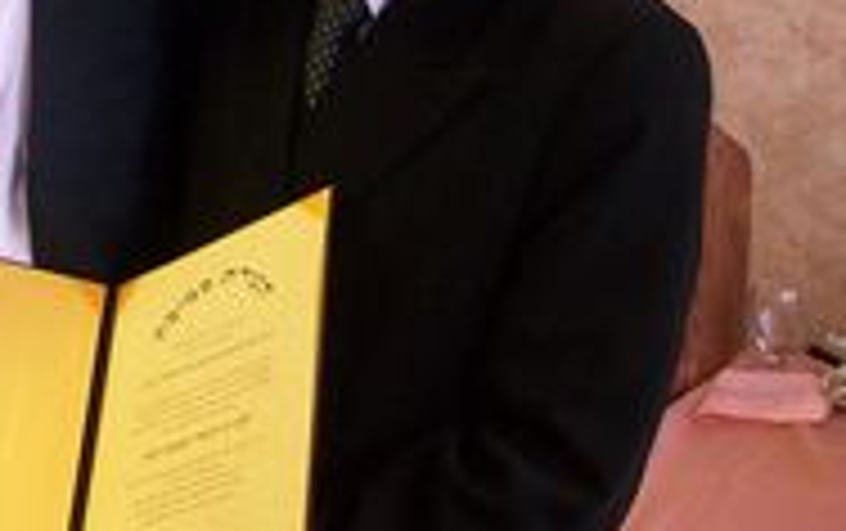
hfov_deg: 27.6
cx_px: 90
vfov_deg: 17.4
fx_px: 1662
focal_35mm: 72
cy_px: -90
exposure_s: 1/10
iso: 160
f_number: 2.8
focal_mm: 5.7
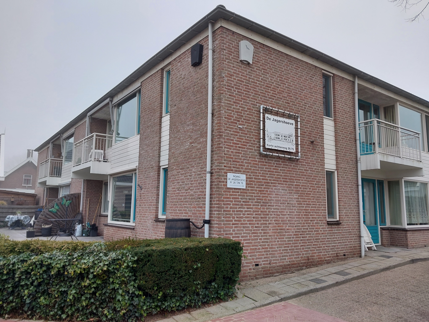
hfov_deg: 65.3
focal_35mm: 27
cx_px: 214
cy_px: 161
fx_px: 335
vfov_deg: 51.4
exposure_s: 1/100
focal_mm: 4
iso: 20
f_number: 1.8
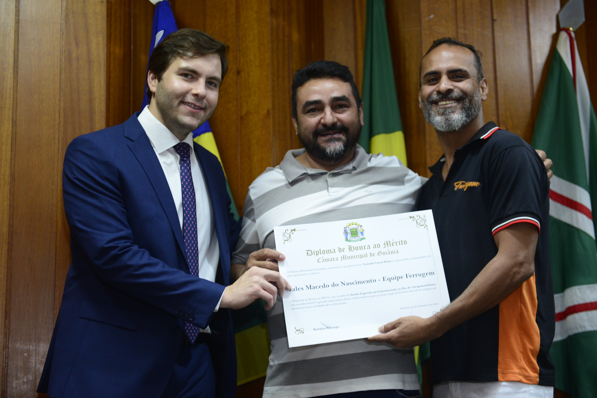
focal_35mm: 62
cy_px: 199
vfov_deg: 21.9
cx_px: 298
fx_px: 1029
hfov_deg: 32.4
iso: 2000
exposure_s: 1/125
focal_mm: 62
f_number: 3.2
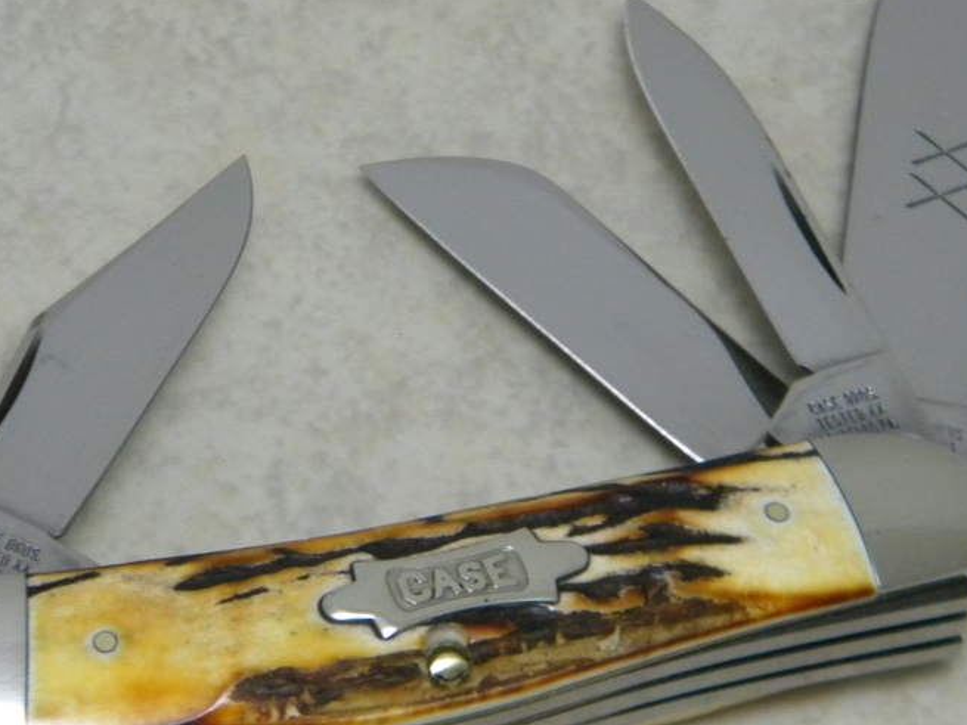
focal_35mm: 226
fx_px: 6312
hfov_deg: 8.8
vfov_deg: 6.6
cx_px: 399
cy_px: 335
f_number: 5
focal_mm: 26.8
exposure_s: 1/21.1
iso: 400
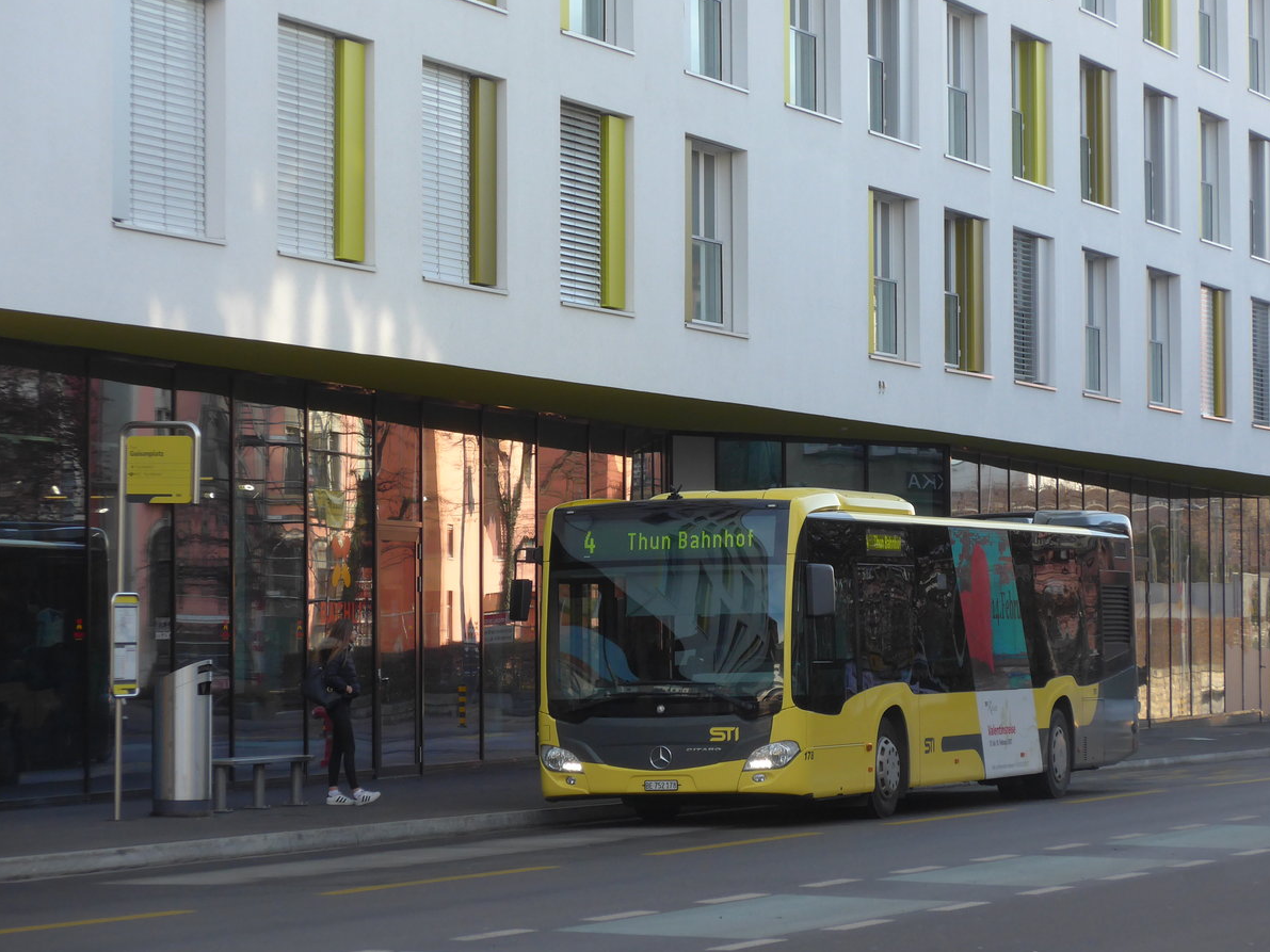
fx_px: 4879
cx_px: 637
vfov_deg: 11.1
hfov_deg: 14.8
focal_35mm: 133
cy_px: 474
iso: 200
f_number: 5.3
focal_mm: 25.7
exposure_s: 1/200
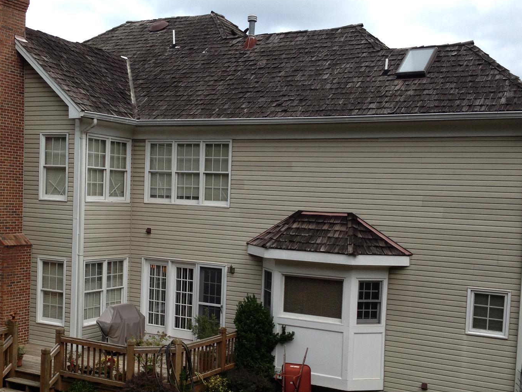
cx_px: 219
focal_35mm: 53
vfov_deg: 27.4
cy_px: 249
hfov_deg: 36.1
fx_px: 799
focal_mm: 4.28
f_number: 2.4
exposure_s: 1/968
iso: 64
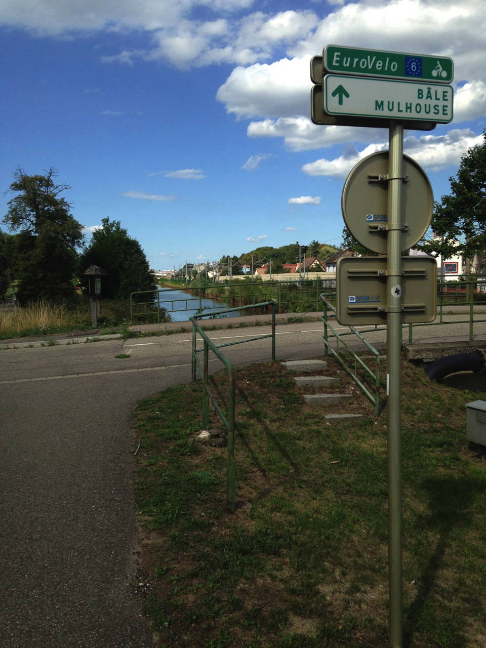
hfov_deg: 42.9
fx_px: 618
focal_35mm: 33
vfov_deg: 55.4
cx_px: 243
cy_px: 324
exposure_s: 1/1427
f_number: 2.4
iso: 50
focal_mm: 4.12
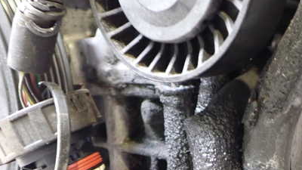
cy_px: 150
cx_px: 220
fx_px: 392
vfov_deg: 23.8
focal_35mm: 49
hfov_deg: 41.1
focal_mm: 5.4
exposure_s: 1/25
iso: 800
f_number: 2.3
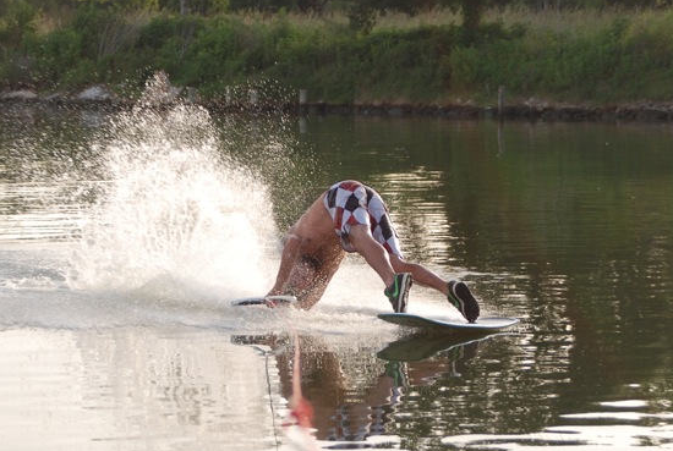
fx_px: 2941
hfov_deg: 13.1
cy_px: 255
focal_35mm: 157
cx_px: 283
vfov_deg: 8.8
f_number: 5.6
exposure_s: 1/500
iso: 400
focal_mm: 72
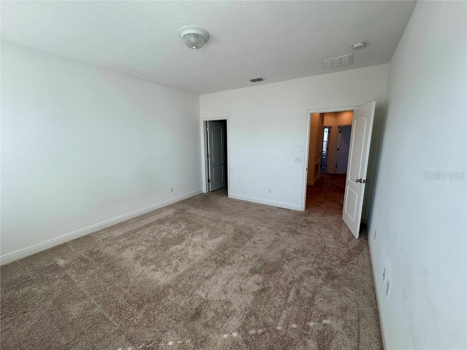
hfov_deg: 102.1
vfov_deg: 85.7
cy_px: 175
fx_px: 189
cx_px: 234
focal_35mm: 14
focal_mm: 2.22
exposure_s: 1/120
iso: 64
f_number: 2.2
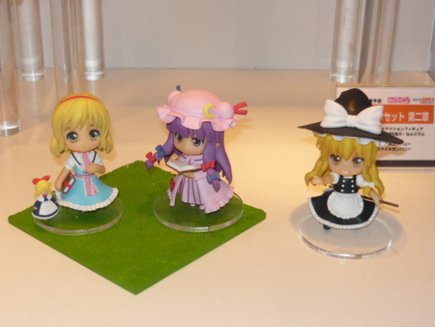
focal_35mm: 61
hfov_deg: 31.7
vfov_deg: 24.0
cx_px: 218
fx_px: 767
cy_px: 164
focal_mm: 6.3
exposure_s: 1/200
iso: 100
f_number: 2.9
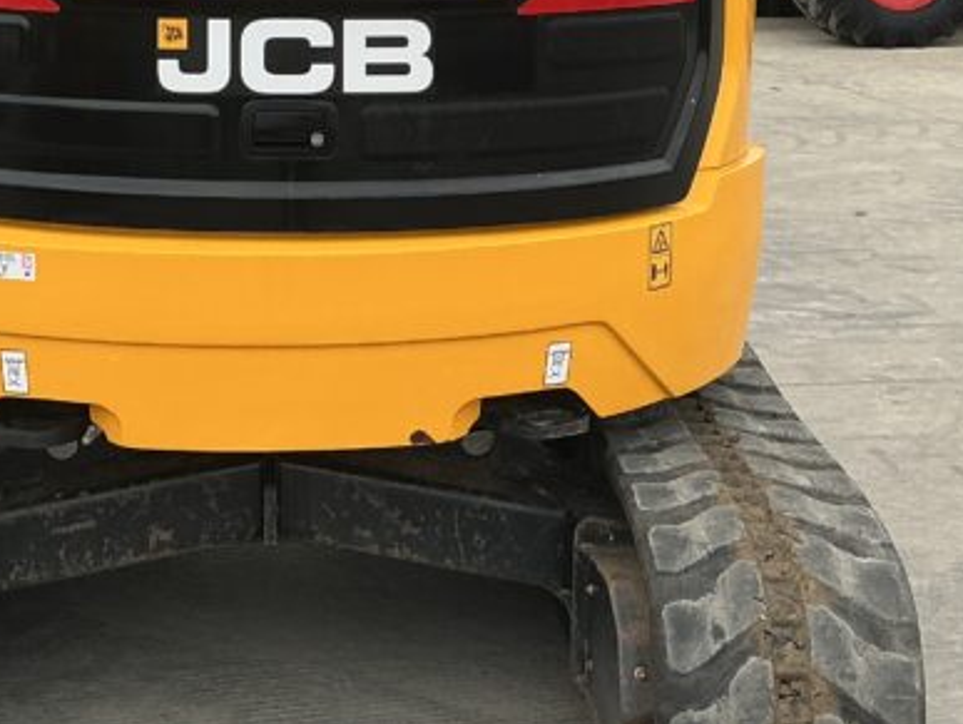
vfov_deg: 19.5
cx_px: 358
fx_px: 2061
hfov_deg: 26.2
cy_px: 42
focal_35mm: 74
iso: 25
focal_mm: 3
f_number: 1.8
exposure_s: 1/346
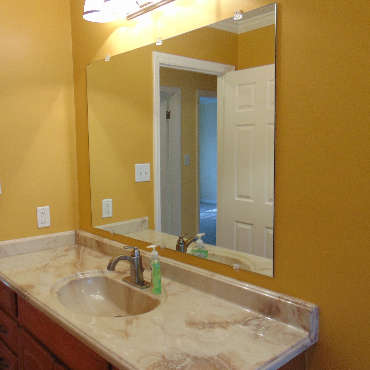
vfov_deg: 52.5
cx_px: 169
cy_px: 193
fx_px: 375
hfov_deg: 52.5
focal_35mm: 31
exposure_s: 1/30
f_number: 3
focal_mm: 4.5
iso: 100
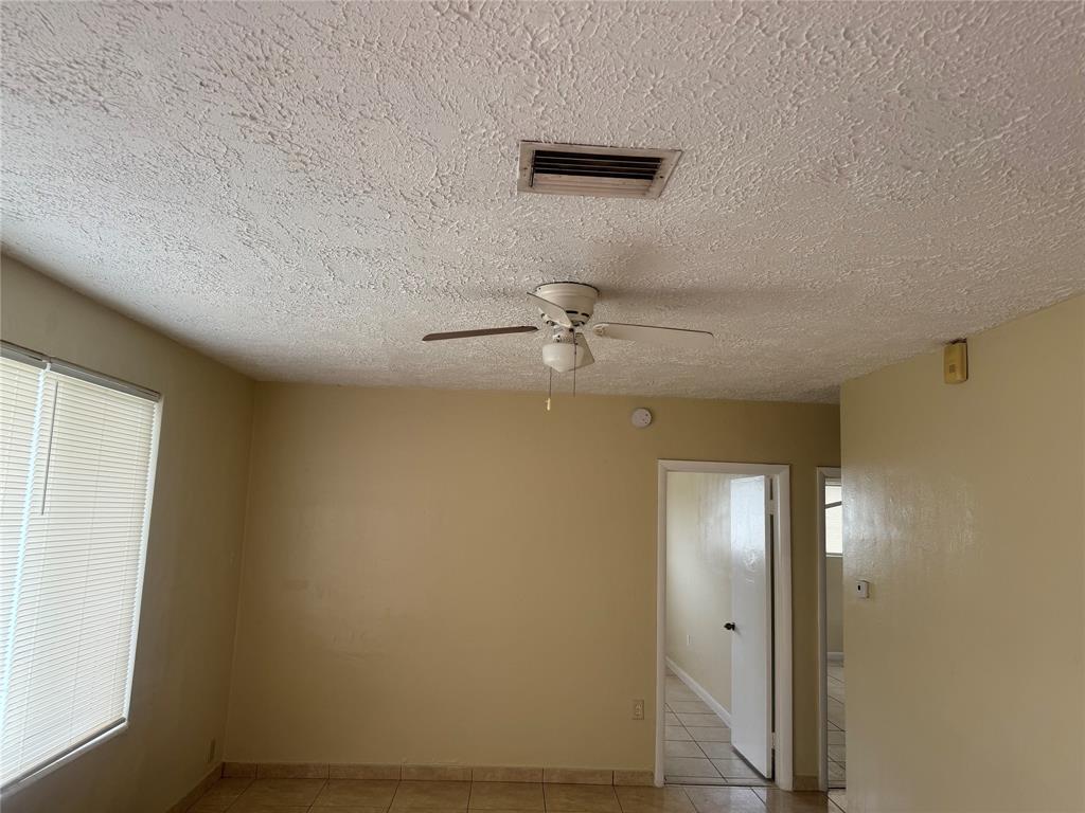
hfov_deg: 71.6
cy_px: 406
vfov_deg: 56.8
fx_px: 752
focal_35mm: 24
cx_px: 542
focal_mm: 6.76
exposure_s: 1/121
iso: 125
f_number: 1.78
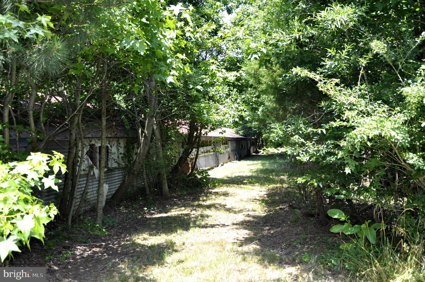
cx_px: 212
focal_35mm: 38
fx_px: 442
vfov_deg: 35.4
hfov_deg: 51.3
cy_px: 141
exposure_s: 1/200
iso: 200
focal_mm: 25
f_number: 4
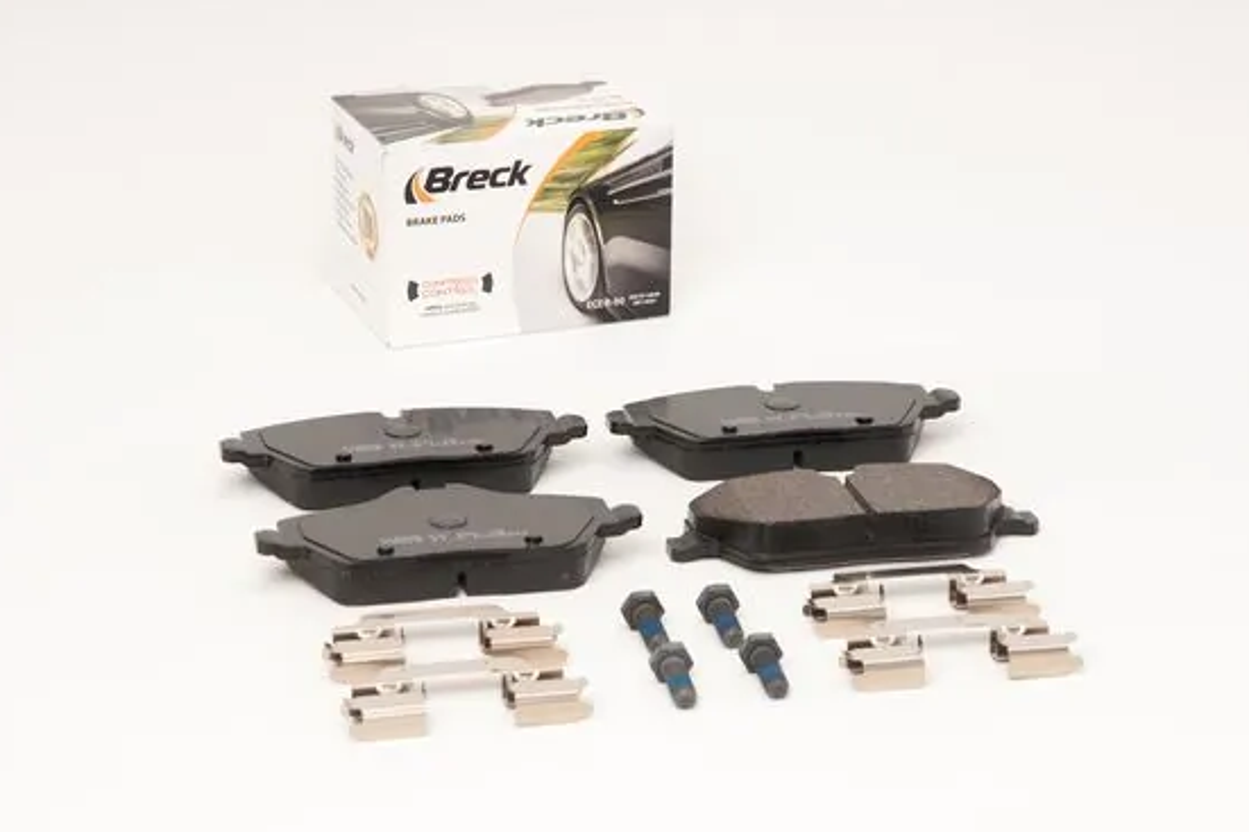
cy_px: 390
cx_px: 657
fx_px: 3399
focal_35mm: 98
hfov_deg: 20.8
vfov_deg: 14.0
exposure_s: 1/200
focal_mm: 60
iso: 100
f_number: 11
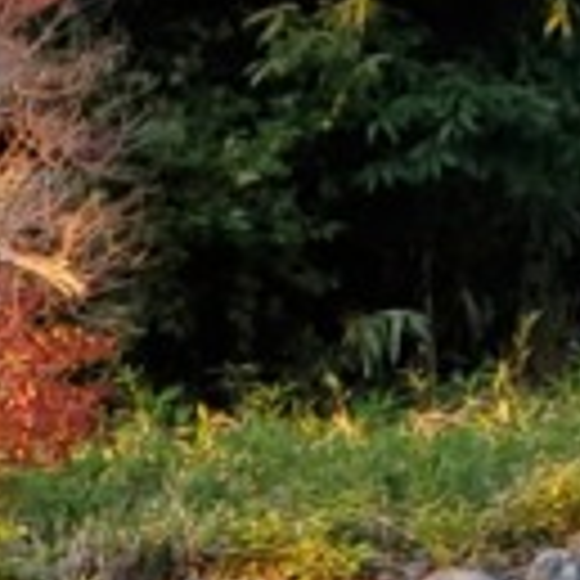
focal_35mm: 192
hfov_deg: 9.1
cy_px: 1807
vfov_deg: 7.8
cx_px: 211
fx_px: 3640
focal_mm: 4.3
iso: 125
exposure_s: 1/100
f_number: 2.4
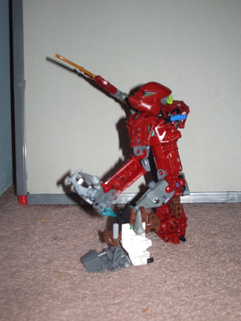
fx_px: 455
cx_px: 120
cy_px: 160
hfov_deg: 29.7
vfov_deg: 38.9
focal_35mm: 49
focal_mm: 8.2
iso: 50
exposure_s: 1/50
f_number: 3.1
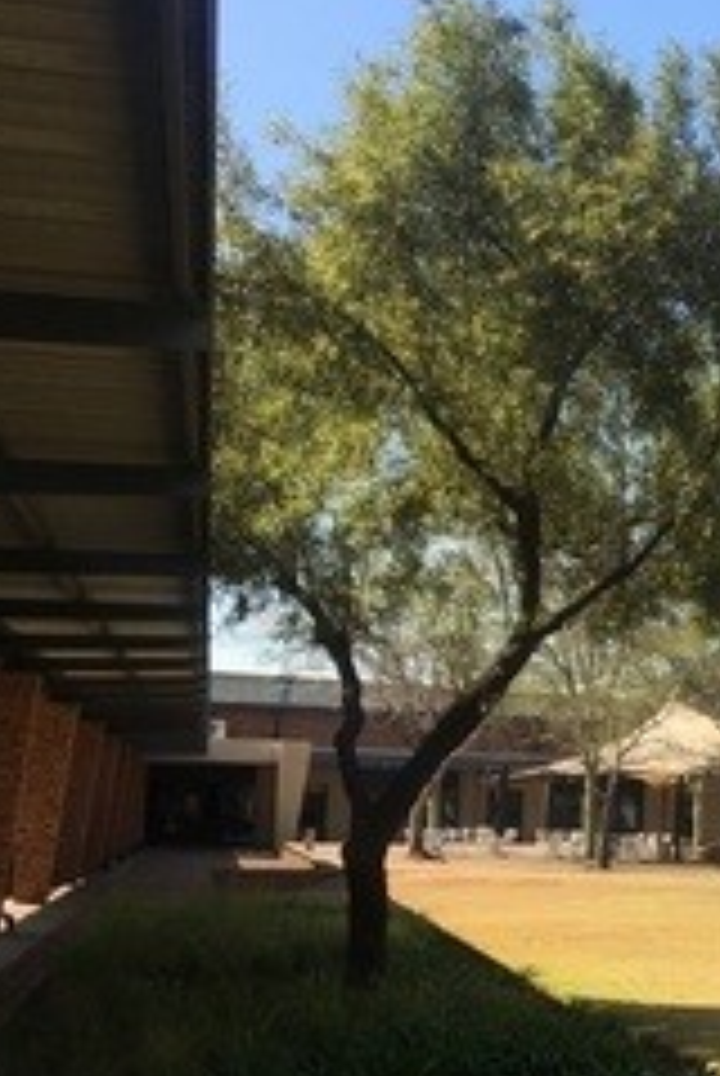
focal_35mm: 63
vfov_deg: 31.3
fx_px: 1884
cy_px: 795
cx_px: 950
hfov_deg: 19.8
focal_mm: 4.15
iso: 25
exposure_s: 1/894
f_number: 2.2
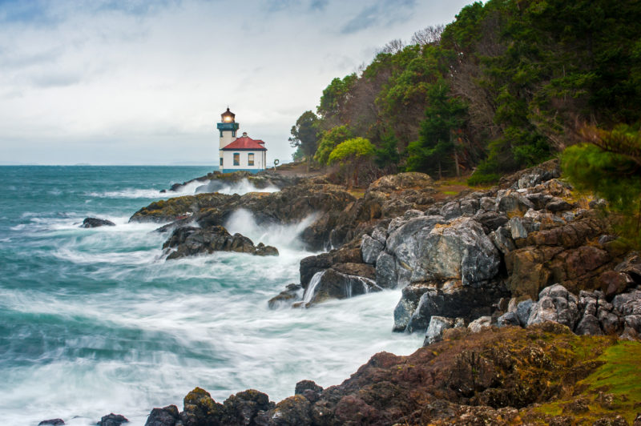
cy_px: 213
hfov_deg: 27.0
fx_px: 1334
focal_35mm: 75
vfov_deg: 18.2
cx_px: 320
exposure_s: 1
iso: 200
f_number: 32
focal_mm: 75
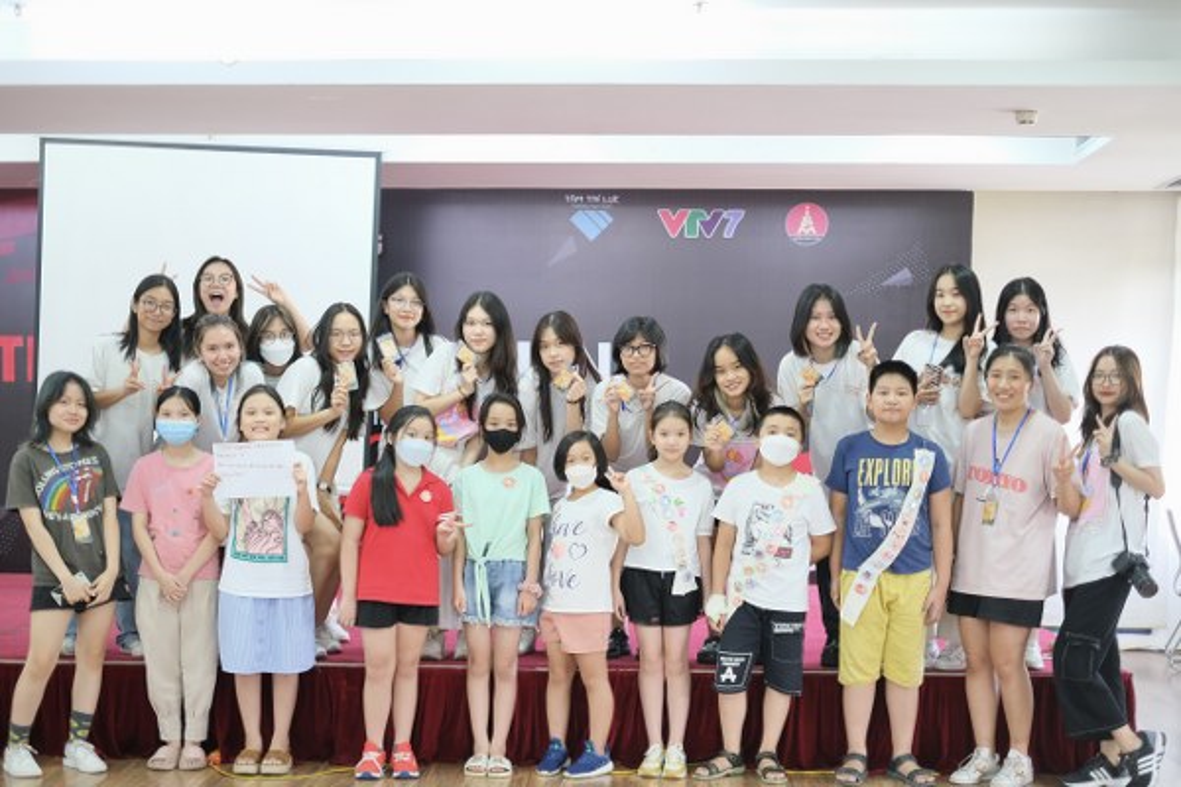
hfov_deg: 37.5
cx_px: 590
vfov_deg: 25.5
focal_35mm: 53
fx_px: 1739
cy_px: 394
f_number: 1.4
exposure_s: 1/75
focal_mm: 35
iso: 400
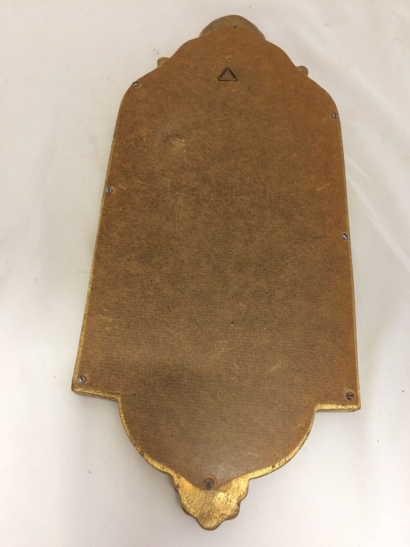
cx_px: 205
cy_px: 274
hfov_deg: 48.2
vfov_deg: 61.7
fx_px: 458
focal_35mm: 29
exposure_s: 1/33
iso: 200
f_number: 2.2
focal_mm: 4.15
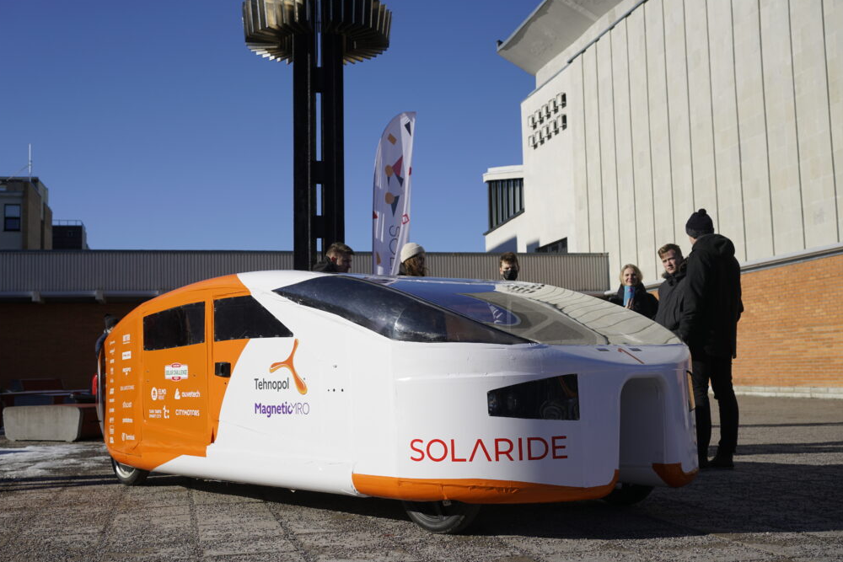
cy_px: 278
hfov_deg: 46.3
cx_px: 385
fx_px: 984
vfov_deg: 31.9
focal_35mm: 42
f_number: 5.6
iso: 100
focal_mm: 35
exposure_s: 1/1000
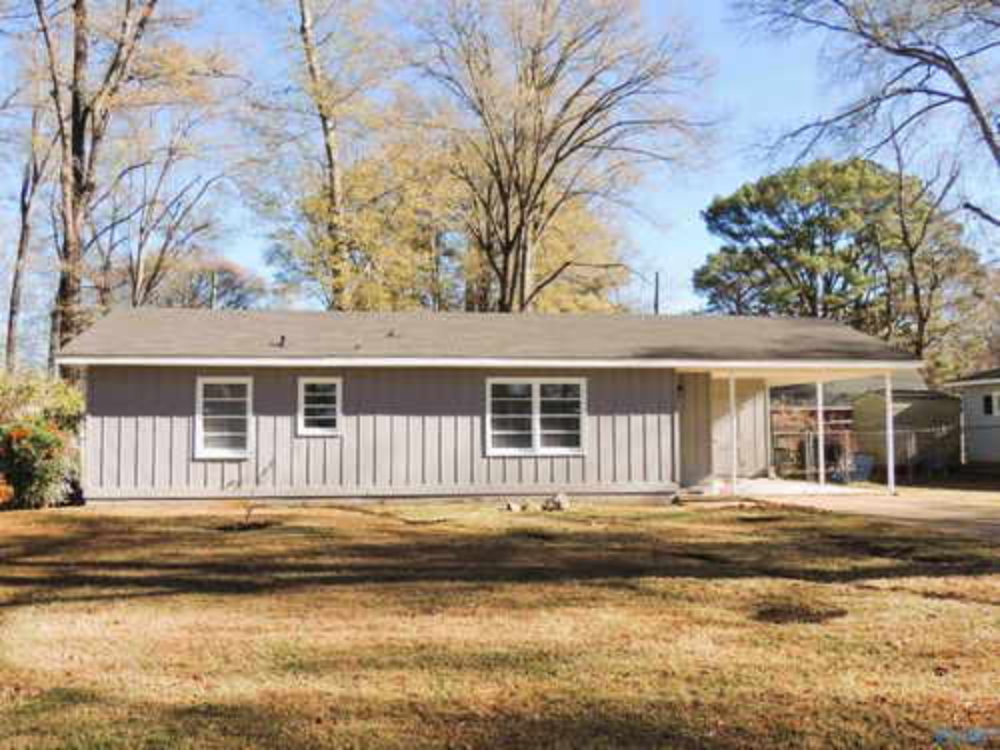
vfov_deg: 42.9
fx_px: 953
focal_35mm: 33
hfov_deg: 55.4
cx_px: 500
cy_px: 375
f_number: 3.2
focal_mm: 5.8
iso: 100
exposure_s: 1/640
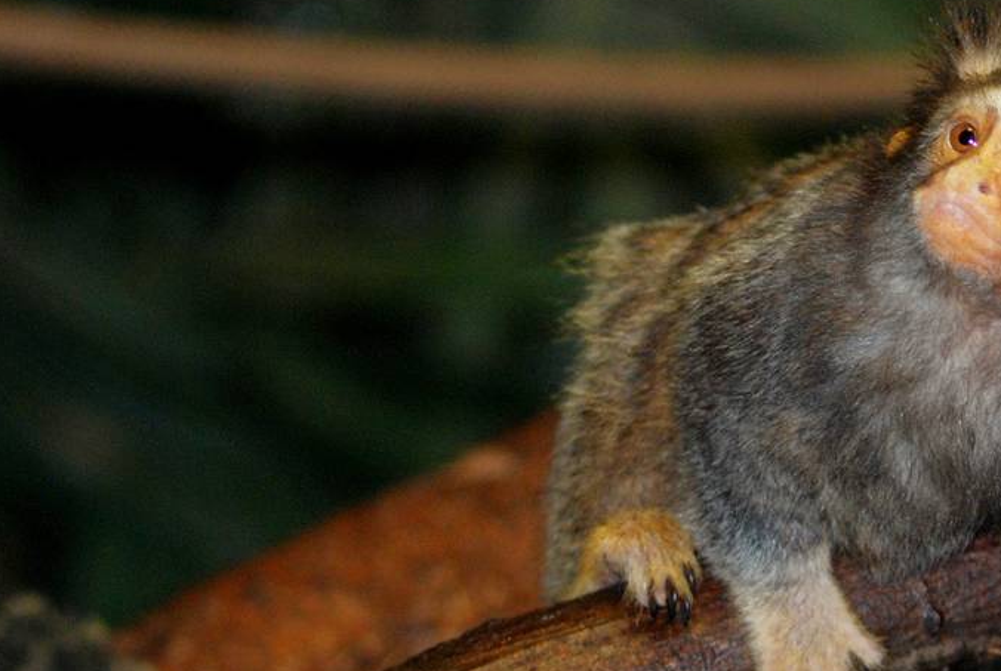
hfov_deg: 7.1
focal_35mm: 291
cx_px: 751
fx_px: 8104
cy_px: 297
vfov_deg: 4.7
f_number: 4
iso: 400
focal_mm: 82
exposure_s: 1/60
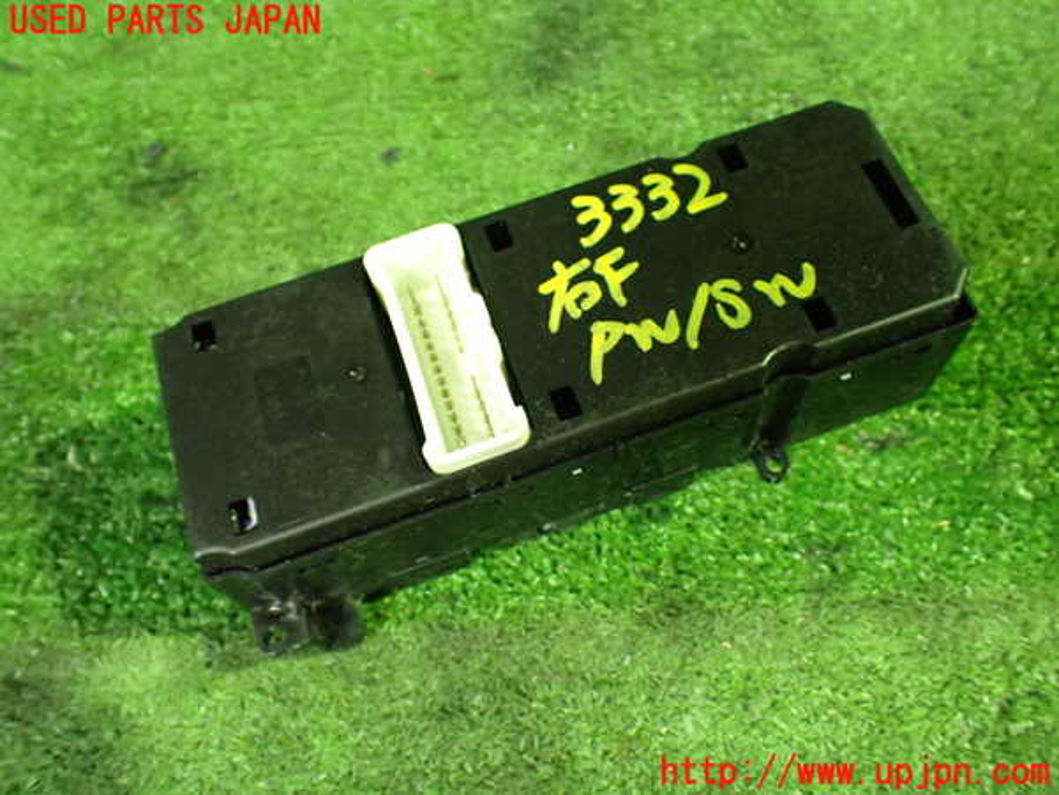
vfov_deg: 46.8
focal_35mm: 30
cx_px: 530
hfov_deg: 60.0
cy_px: 398
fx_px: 918
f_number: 2.3
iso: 1000
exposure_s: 1/30
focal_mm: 5.4
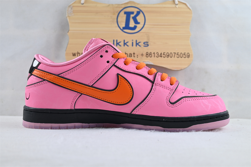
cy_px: 84
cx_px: 126
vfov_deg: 35.5
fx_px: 261
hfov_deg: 51.3
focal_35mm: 38
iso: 100
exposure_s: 1/50
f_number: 4.2
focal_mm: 25
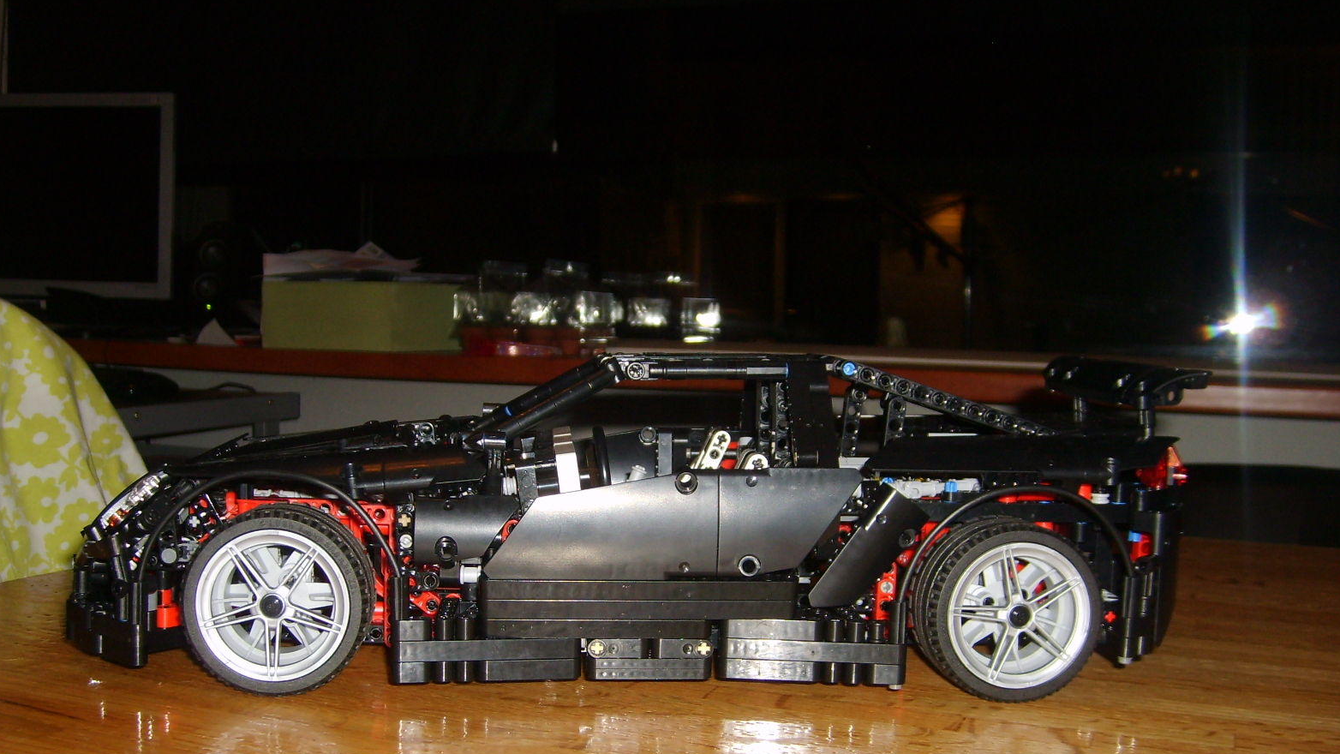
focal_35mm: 39
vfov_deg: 30.3
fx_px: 1386
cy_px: 463
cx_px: 677
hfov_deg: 51.6
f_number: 2.8
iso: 100
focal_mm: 5.8
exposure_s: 1/45
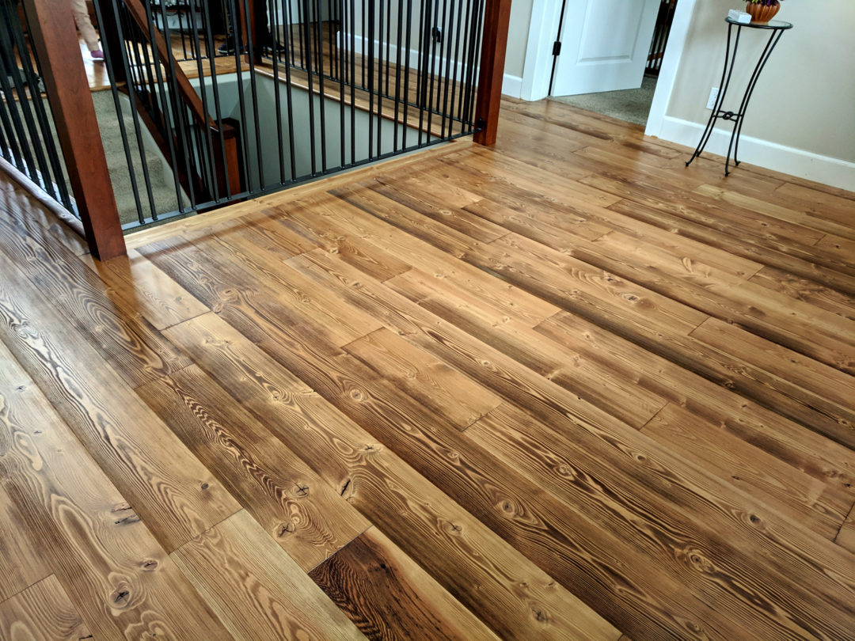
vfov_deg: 53.1
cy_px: 320
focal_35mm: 26
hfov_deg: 67.3
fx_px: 642
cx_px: 428
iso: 401
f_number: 2
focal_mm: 4.67
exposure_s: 1/40
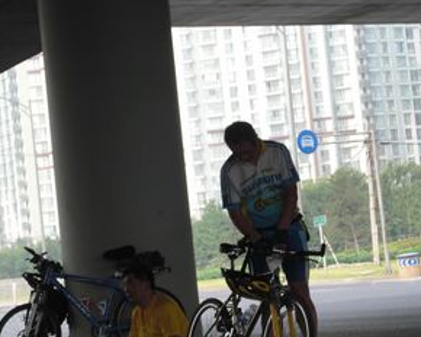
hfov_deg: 12.8
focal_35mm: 150
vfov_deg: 10.3
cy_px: 169
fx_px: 1869
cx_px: 164
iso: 50
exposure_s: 1/100
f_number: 4.8
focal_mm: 15.7
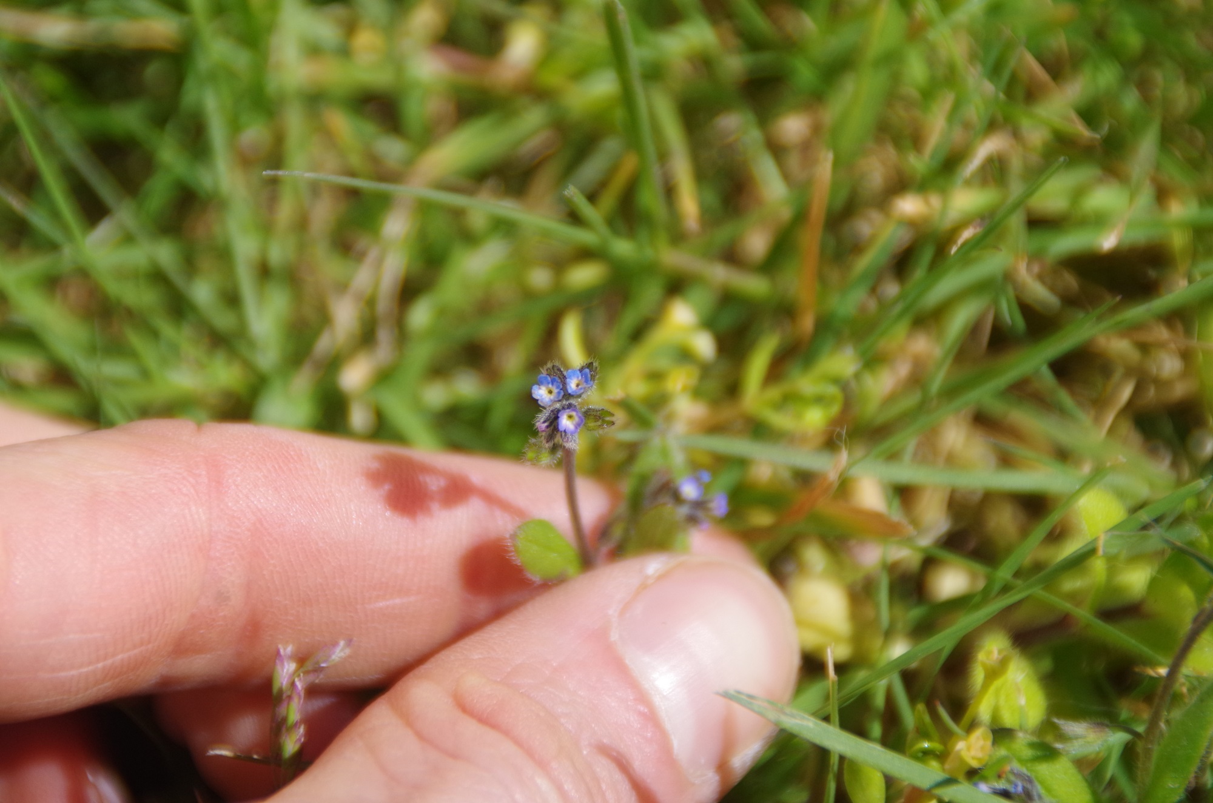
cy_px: 402
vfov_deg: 4.6
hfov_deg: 6.9
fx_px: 10086
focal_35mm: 300
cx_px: 606
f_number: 6.3
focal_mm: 200
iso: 500
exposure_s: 1/2000
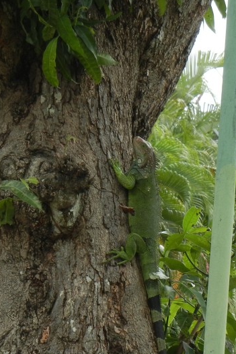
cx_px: 83
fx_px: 1771
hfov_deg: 7.6
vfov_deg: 11.4
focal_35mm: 180
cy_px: 197
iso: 160
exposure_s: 1/122
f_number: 4.4
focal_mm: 16
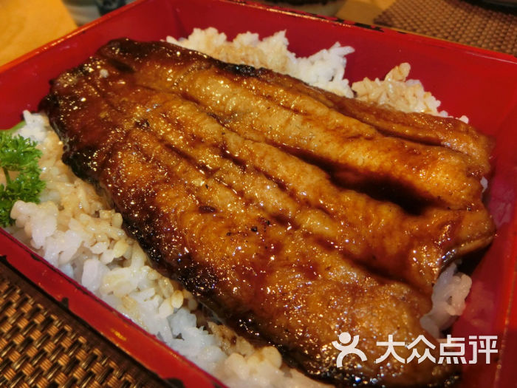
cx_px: 258
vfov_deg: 56.8
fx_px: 358
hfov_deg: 71.6
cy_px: 194
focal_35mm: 24
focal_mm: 4.24
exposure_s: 1/25
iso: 125
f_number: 3
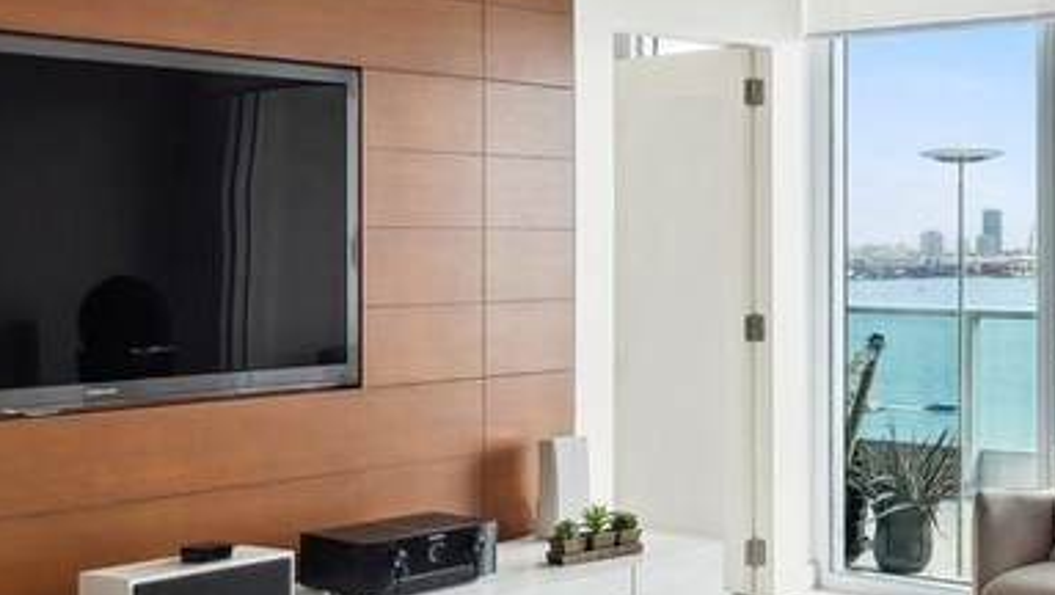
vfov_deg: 21.5
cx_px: 939
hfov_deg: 35.2
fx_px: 1568
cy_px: 262
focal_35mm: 56
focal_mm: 16
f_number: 10
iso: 200
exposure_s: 1/30
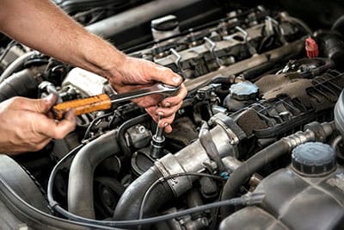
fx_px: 631
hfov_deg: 30.5
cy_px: 115
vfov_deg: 20.6
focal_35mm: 66
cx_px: 172
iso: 1600
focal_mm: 66
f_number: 2.8
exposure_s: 1/125
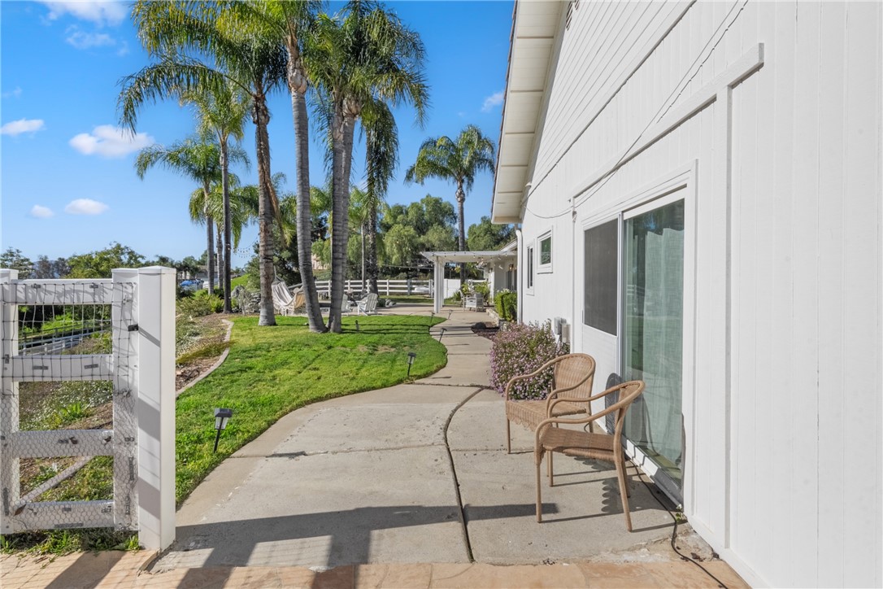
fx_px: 417
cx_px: 442
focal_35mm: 17
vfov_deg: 70.4
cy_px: 294
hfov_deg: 93.3
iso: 800
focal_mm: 17
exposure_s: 1/640
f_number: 16
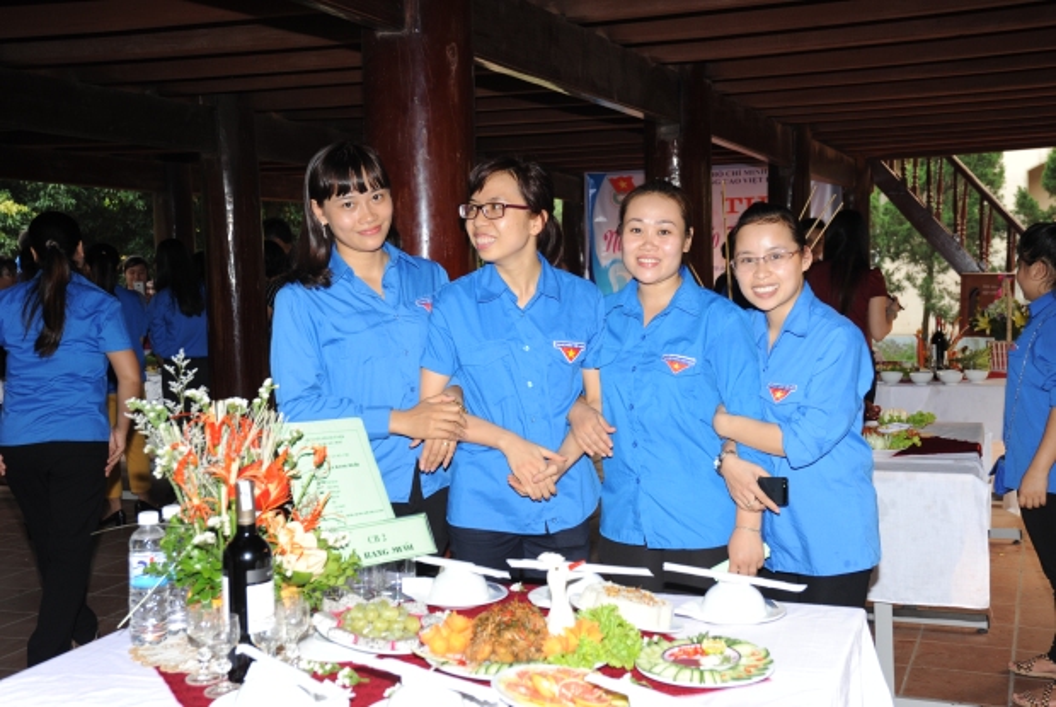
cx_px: 528
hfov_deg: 43.6
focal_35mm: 45
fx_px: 1322
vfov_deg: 29.9
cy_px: 354
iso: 500
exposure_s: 1/60
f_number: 5.6
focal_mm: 45
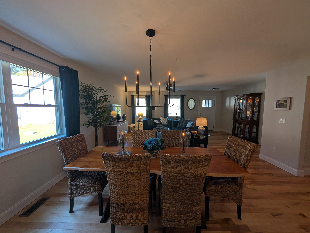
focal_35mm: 12
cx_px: 155
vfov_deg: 94.6
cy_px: 116
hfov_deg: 110.5
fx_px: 108
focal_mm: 2.02
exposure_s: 1/120
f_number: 1.7
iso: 93
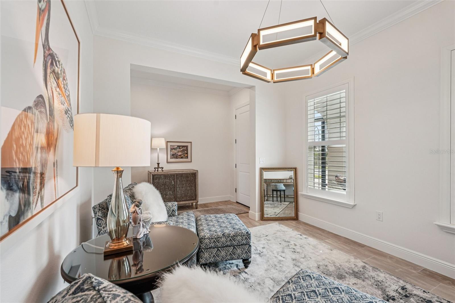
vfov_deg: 73.7
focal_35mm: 16
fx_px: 202
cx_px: 228
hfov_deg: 96.7
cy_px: 152
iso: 400
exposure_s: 1/40
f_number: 8
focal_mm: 16
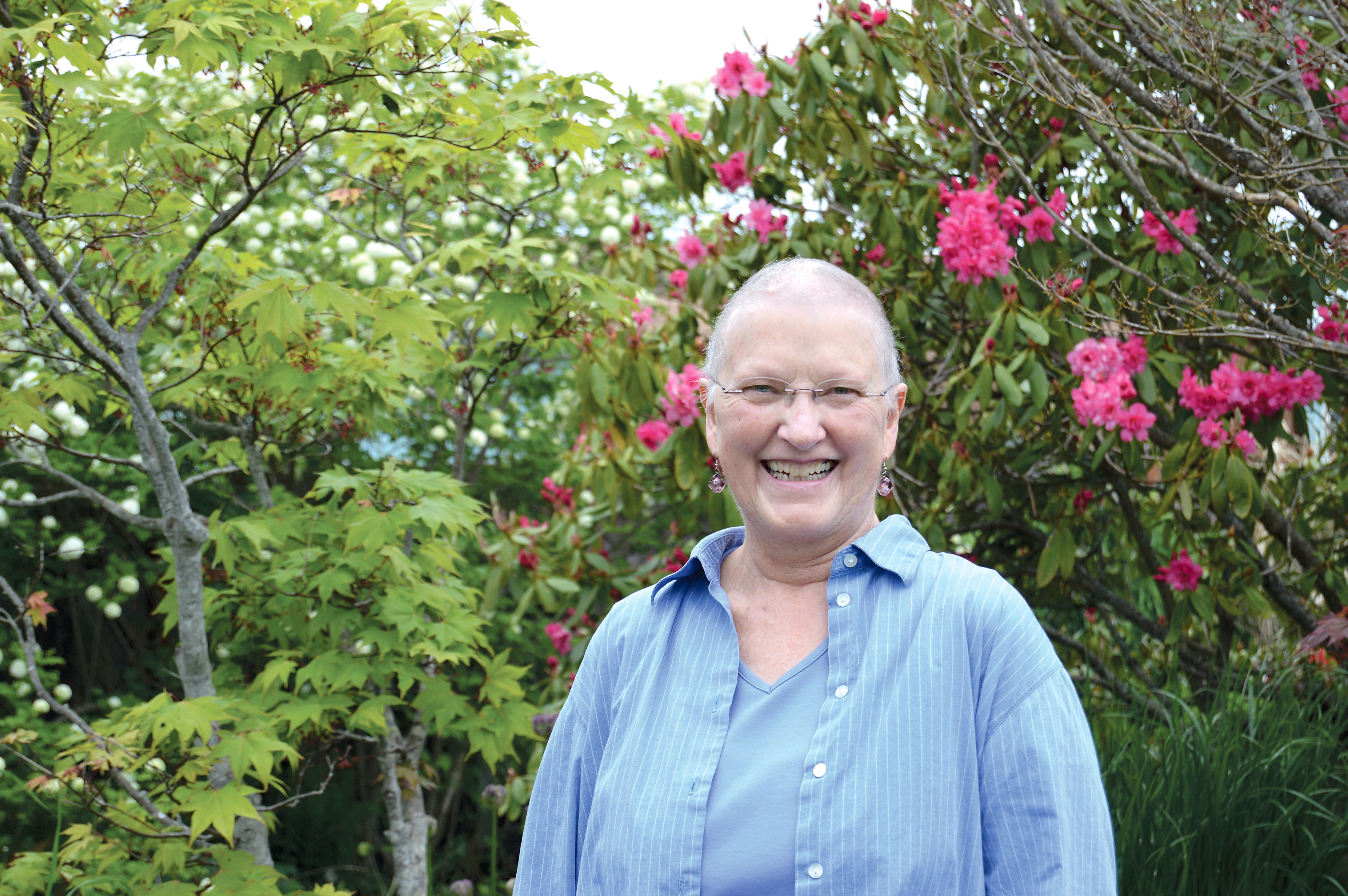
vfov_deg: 16.5
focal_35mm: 82
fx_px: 3086
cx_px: 674
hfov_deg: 24.6
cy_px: 448
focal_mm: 55
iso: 100
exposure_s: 1/160
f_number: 6.3
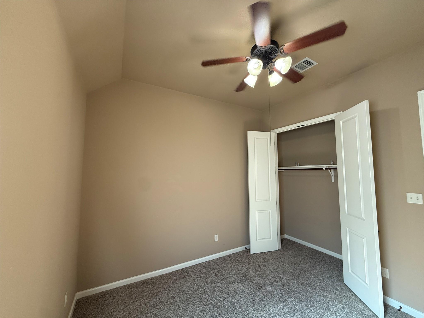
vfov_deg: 85.7
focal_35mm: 14
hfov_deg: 102.1
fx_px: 171
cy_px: 159
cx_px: 212
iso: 250
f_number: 2.2
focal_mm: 2.22
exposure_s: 1/60
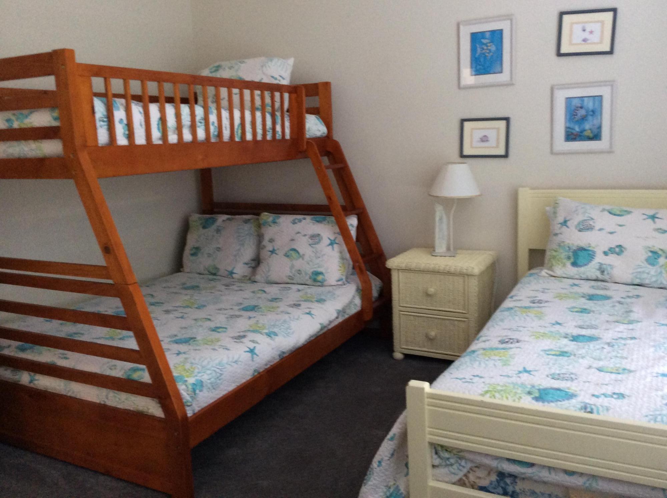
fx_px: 635
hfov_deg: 55.4
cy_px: 249
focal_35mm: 33
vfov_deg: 42.8
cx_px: 334
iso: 160
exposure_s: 1/24
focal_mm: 3.3
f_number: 2.4
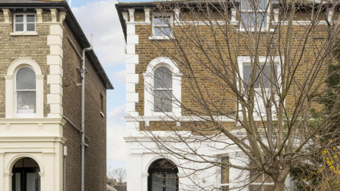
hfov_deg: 54.2
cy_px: 110
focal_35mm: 36
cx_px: 228
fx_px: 324
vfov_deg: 32.8
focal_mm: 19
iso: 200
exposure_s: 1/100
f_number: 8
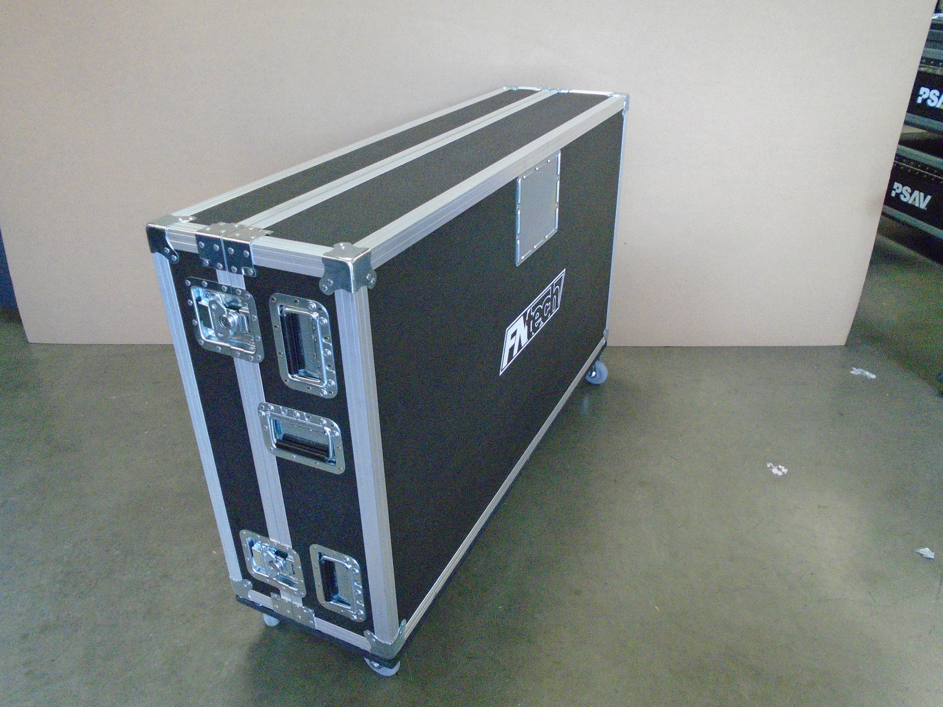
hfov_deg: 67.3
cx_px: 472
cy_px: 354
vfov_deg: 53.1
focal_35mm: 26
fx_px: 708
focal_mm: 4.6
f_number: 3.2
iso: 800
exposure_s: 1/100
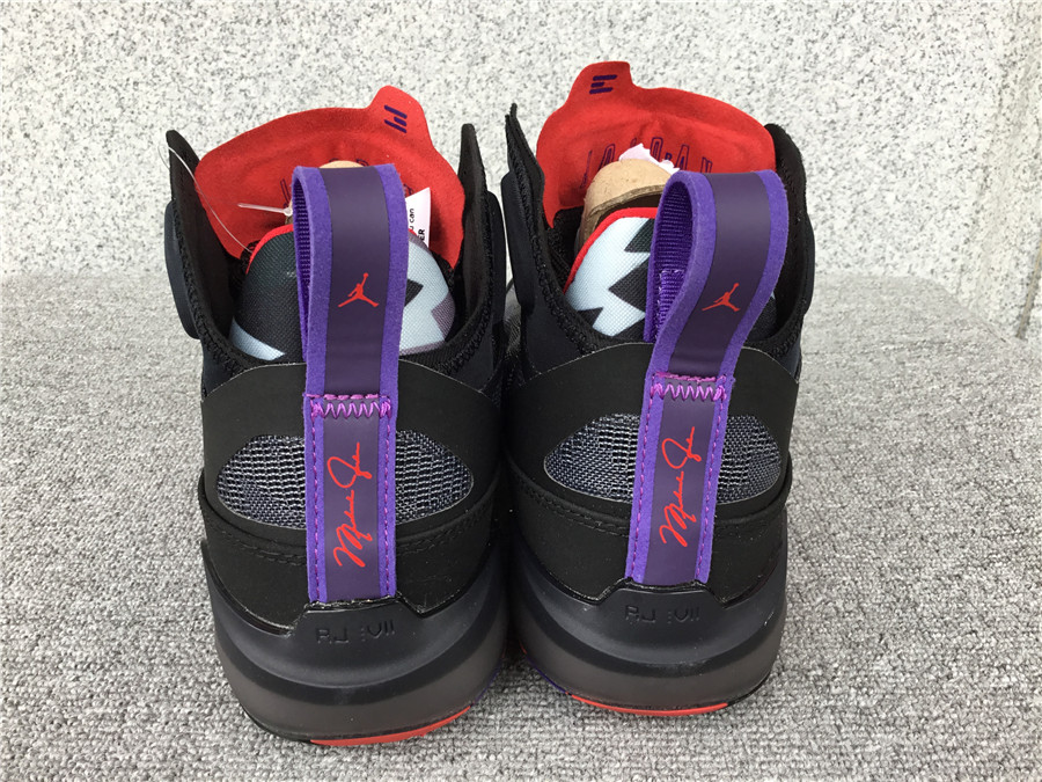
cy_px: 391
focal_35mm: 31
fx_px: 933
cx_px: 521
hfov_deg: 58.4
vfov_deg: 45.4
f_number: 2.4
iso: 40
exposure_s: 1/100
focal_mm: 3.3
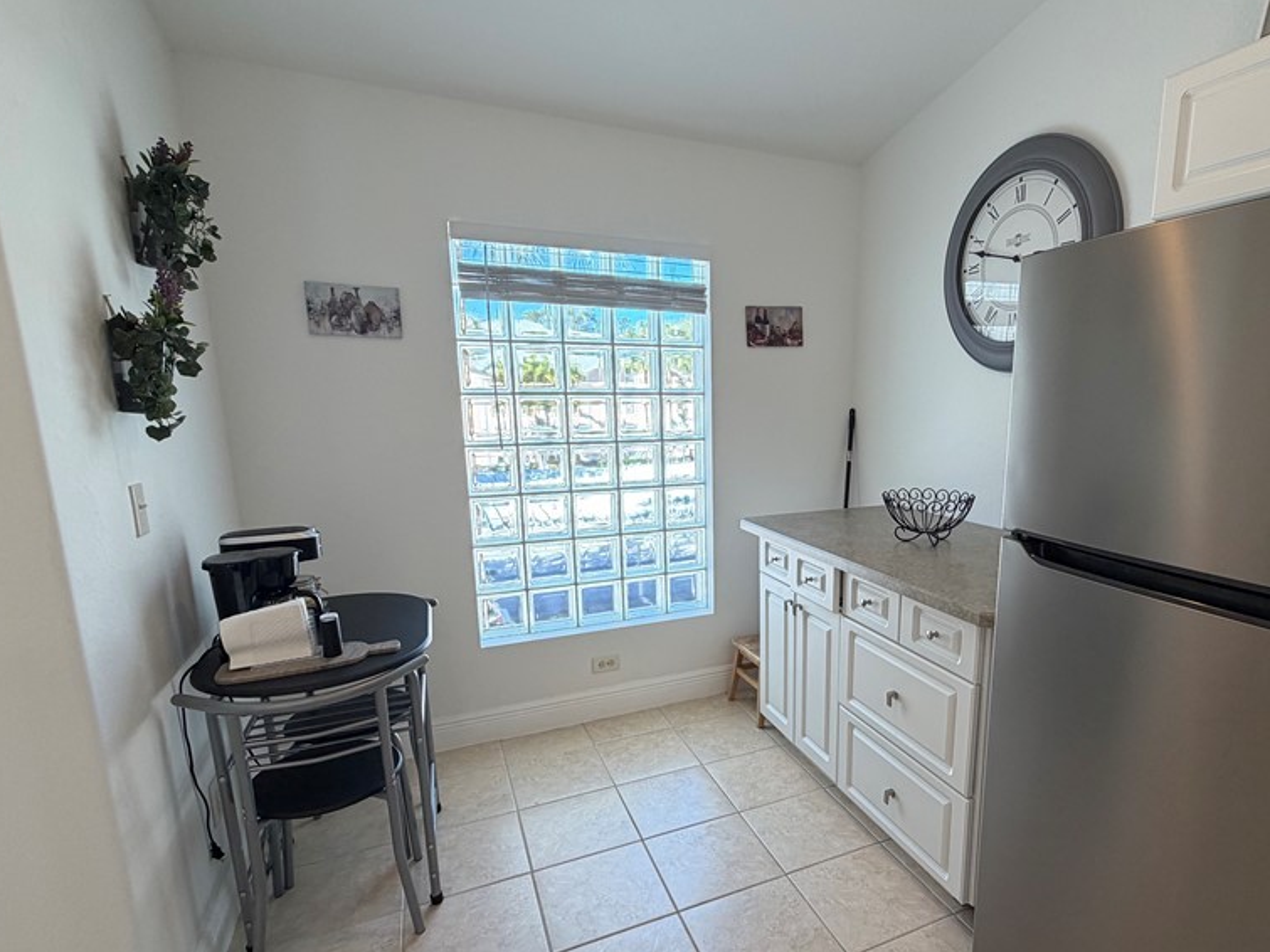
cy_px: 523
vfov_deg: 68.5
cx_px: 759
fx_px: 697
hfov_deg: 83.7
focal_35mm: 19
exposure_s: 1/120
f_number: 2.2
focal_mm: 2.22
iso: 125
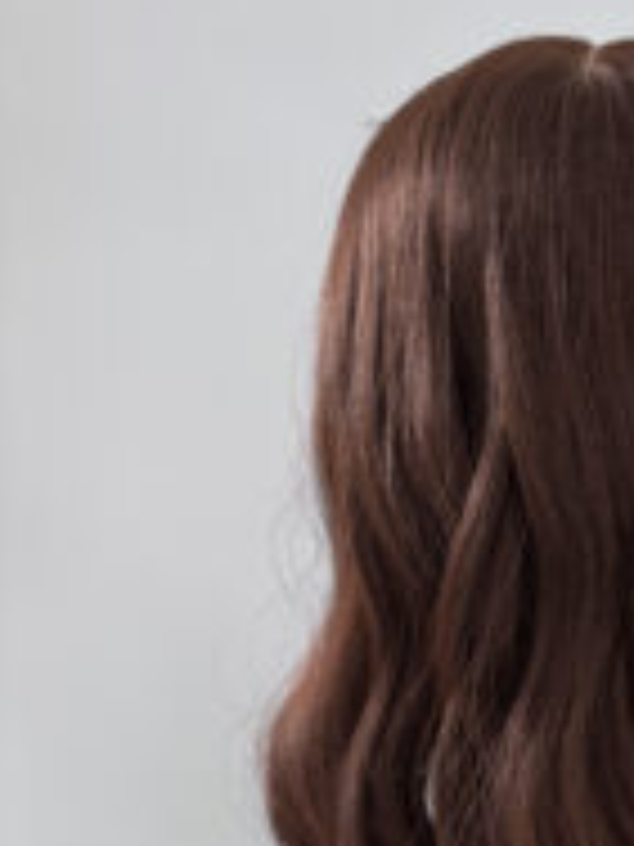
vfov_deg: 36.0
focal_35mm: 51
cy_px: 698
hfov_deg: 26.6
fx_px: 1245
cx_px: 670
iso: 320
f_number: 1.78
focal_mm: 6.76
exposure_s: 1/60
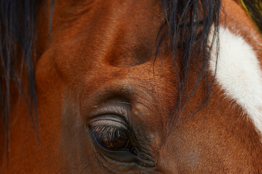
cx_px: 148
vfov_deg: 10.0
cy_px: 120
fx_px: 997
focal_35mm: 137
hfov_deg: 15.0
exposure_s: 1/80
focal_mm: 90
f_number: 7.1
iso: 125
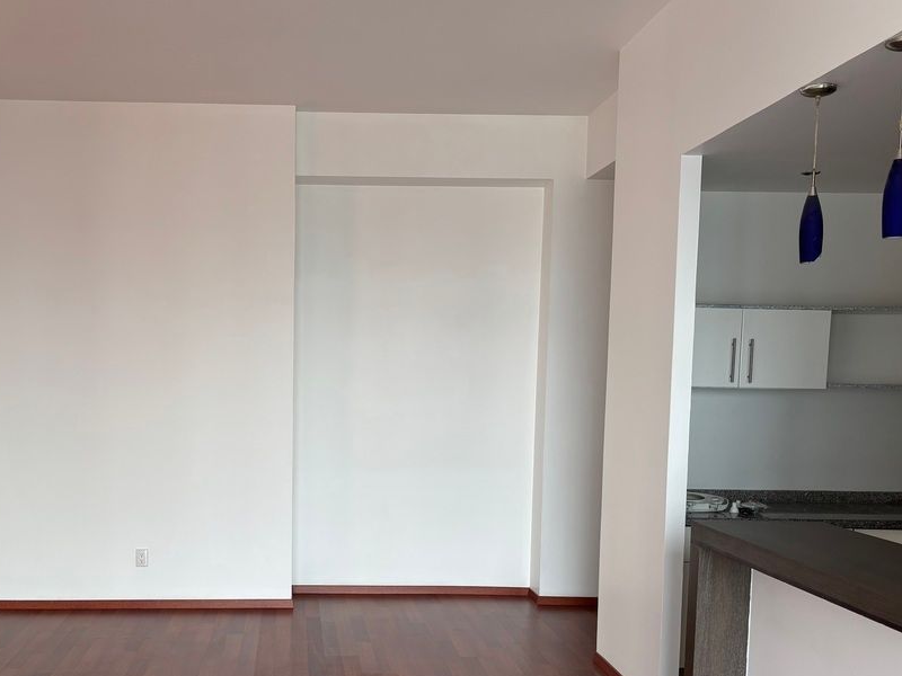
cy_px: 470
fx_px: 1016
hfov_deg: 47.3
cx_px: 317
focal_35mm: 39
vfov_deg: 36.3
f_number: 1.6
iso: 40
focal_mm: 5.96
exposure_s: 1/121
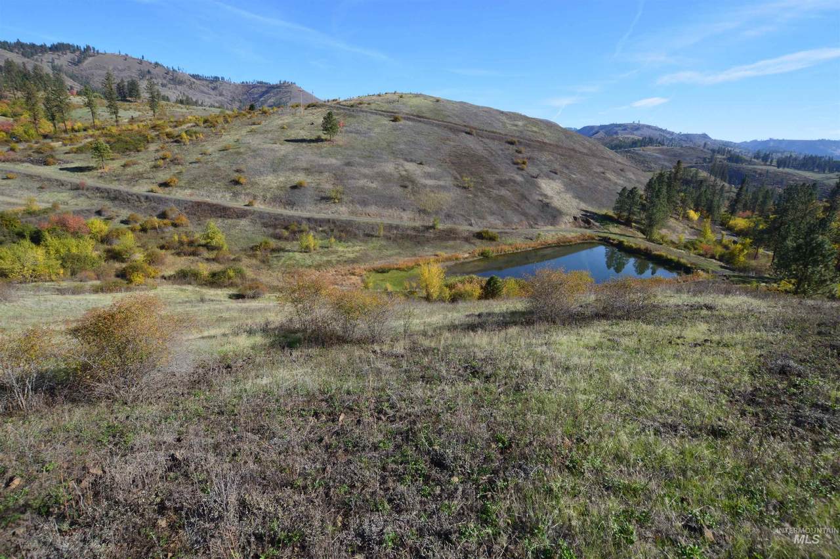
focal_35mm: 15
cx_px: 420
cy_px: 280
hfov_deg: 100.4
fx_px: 350
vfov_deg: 77.2
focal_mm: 10
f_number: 11
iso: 400
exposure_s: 1/400
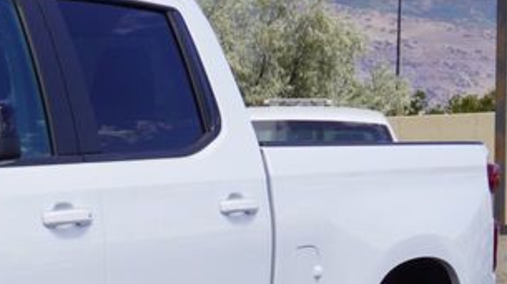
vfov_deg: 7.1
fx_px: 2270
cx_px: -288
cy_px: 400
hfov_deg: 12.1
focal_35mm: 169
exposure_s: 1/160
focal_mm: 32
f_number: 11
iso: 100
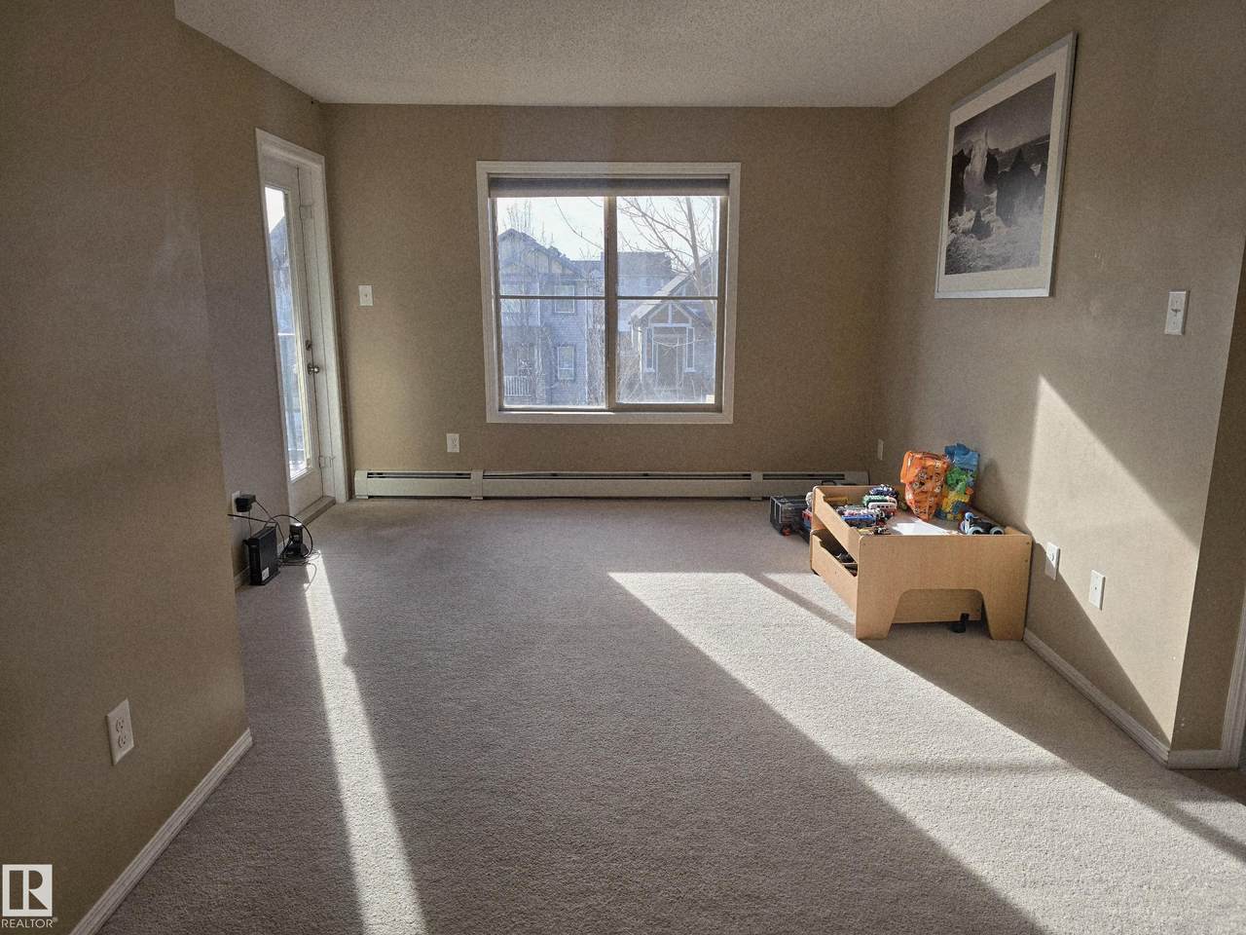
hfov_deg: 73.9
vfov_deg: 58.9
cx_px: 623
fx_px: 828
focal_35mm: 23
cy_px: 468
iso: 12
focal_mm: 6.3
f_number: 1.7
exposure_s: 1/152
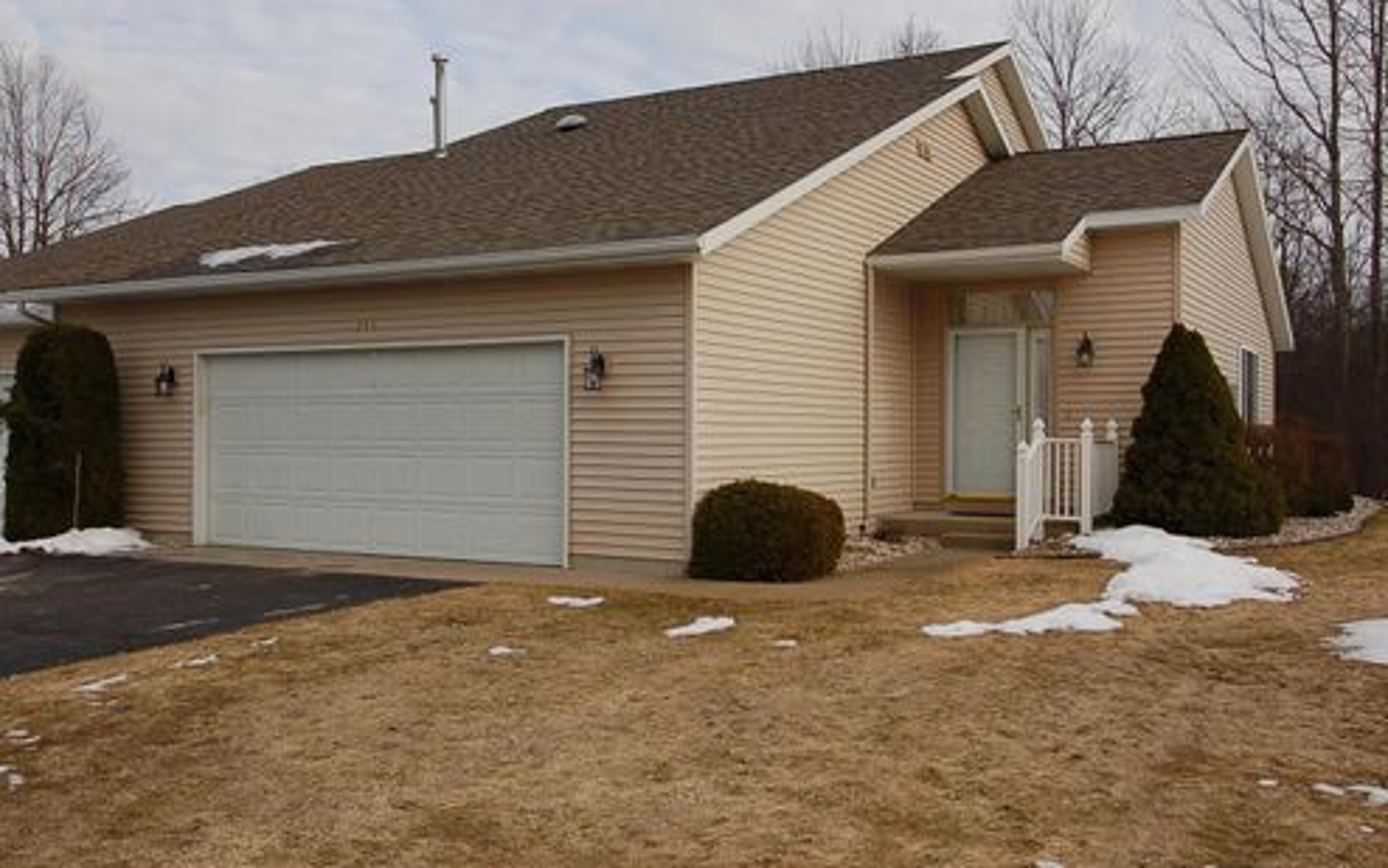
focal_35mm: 34
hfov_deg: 56.7
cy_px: 416
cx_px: 697
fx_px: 1286
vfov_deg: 37.3
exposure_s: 1/250
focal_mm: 22
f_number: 8
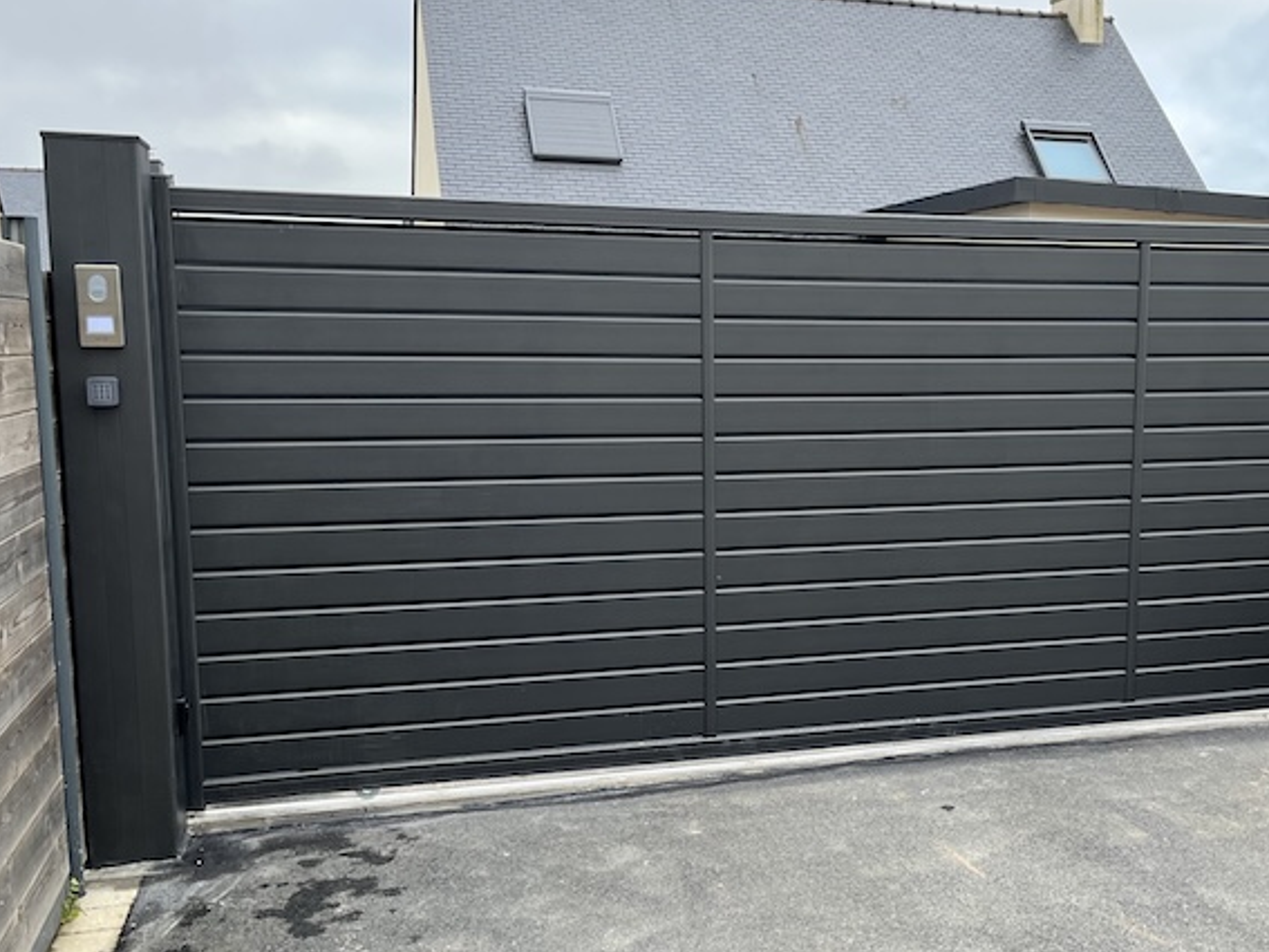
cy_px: 522
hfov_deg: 47.2
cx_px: 833
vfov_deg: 36.8
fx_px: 1429
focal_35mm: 39
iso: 50
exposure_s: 1/608
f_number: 1.6
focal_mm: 5.1
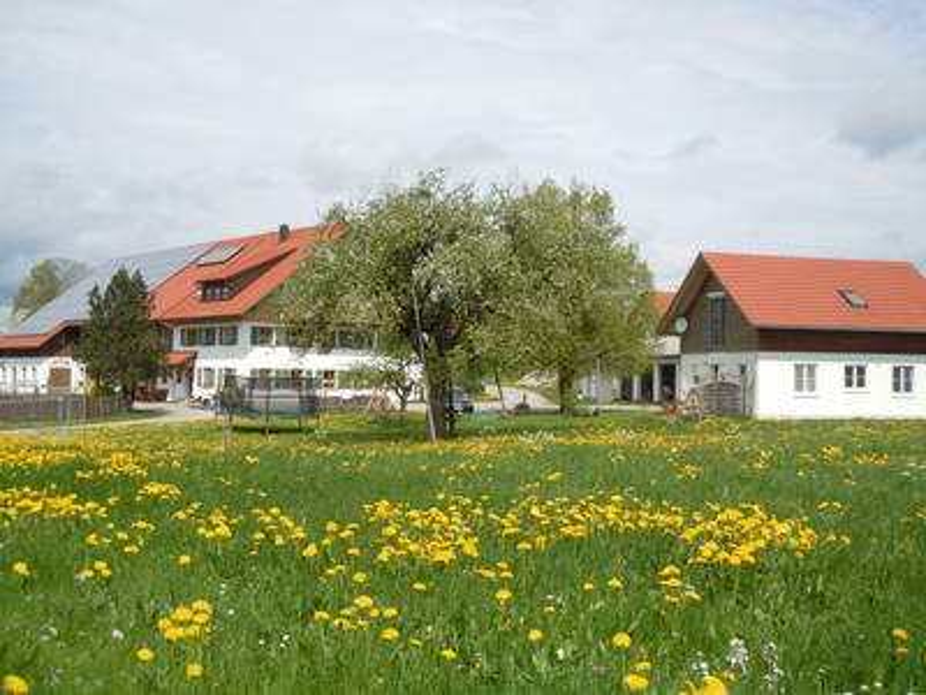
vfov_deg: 32.2
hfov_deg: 42.1
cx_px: 463
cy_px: 348
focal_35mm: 45
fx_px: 1204
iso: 100
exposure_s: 1/1000
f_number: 3.8
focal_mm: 8.1
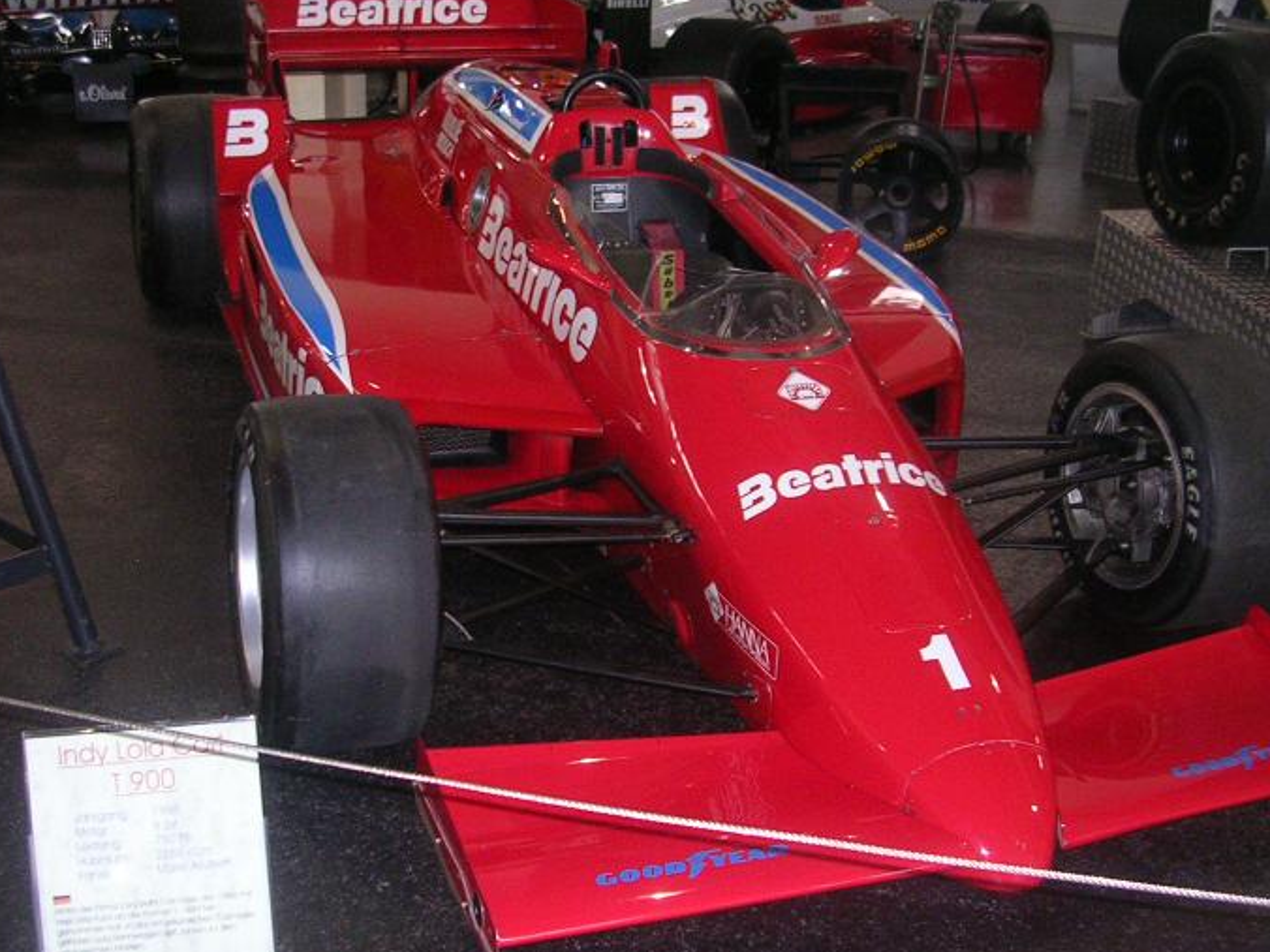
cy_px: 462
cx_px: 611
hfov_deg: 42.1
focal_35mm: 45
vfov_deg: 32.2
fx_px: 1651
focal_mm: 5.8
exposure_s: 1/60.1
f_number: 2.8
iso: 141
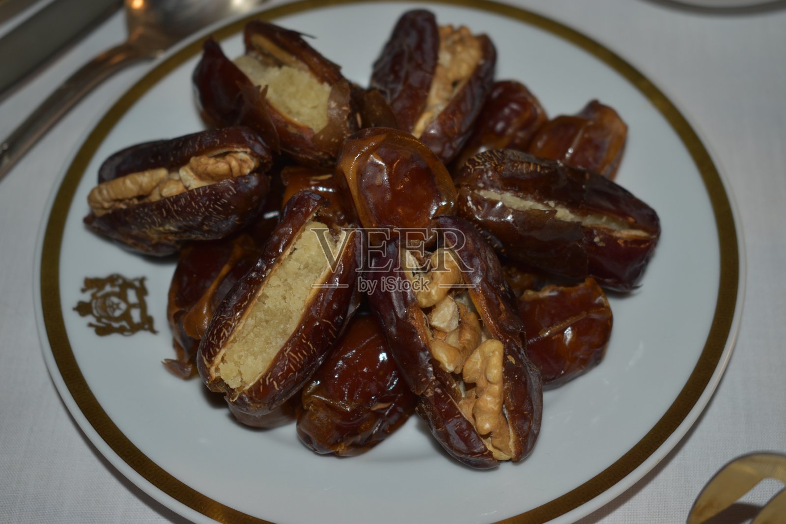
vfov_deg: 21.6
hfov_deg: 31.9
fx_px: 1376
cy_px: 262
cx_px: 393
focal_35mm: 63
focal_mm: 42
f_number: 5
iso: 100
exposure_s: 1/125
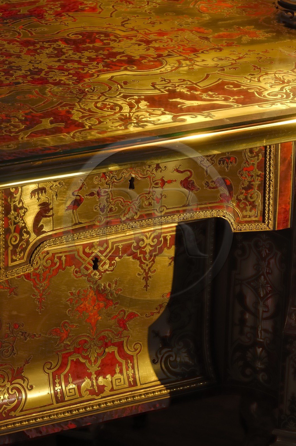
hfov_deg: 9.6
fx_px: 1763
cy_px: 223
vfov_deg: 14.4
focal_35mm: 142
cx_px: 148
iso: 100
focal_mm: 95
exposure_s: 1.3
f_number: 9
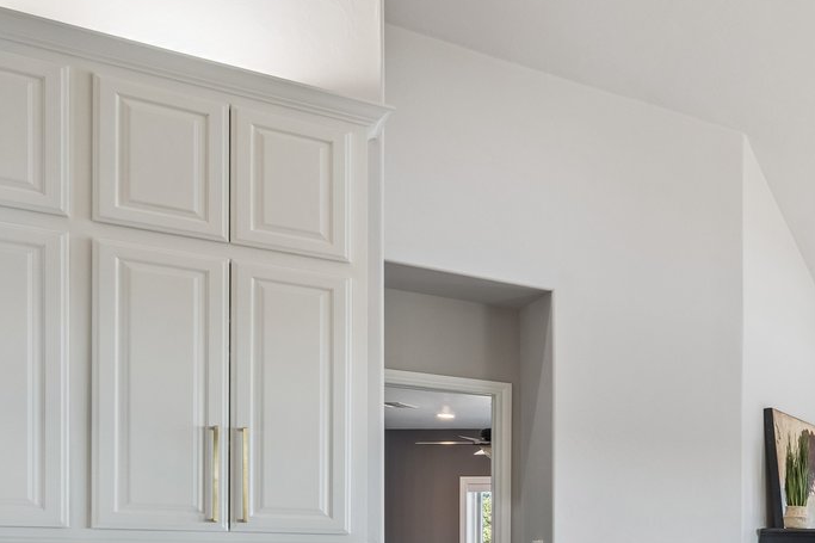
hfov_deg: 28.8
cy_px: 587
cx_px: 1179
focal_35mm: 48
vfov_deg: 26.1
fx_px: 1086
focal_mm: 16
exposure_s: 1/80
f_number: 7.1
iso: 200
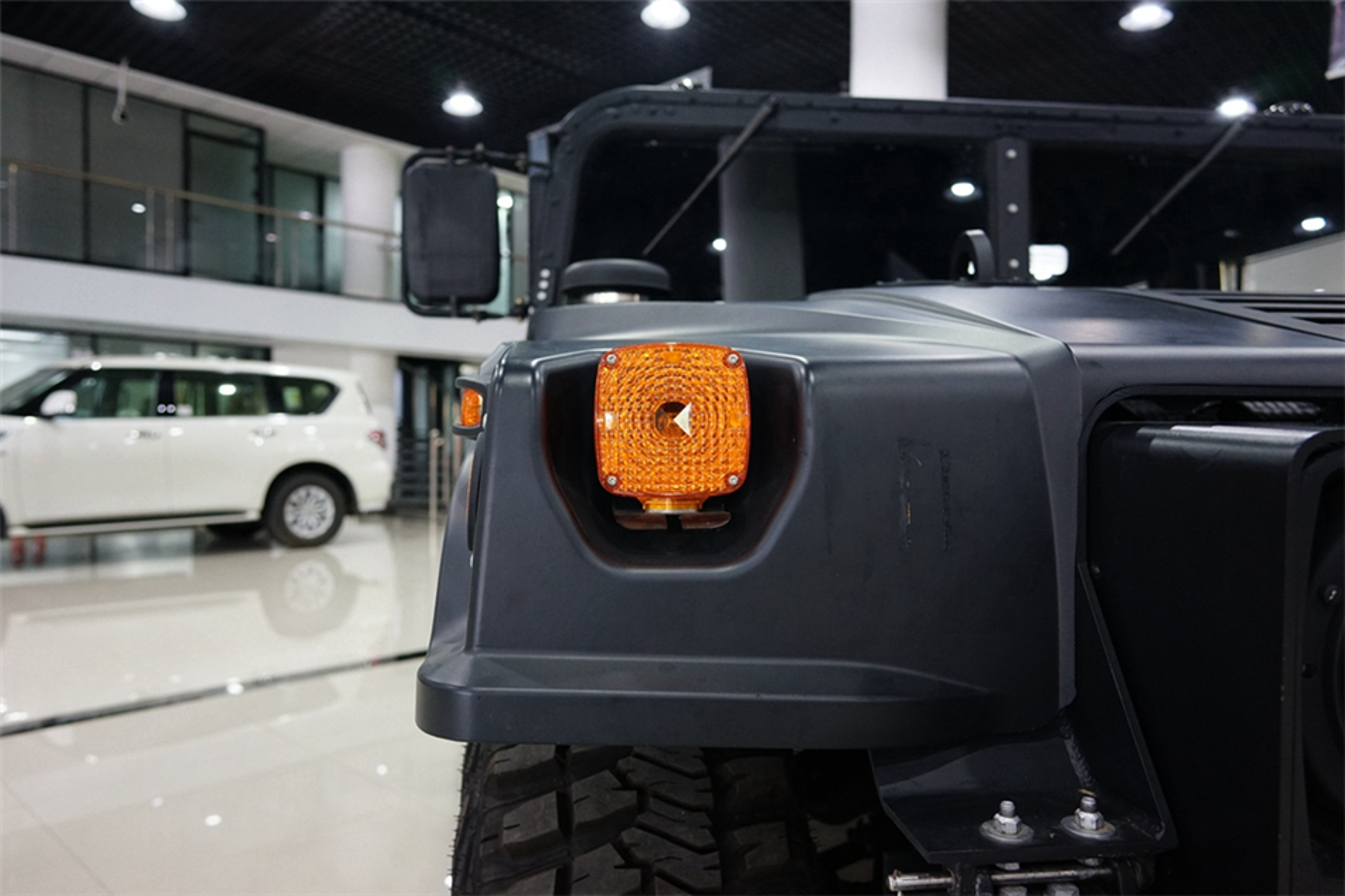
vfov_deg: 53.1
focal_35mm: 24
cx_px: 672
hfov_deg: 73.8
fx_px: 896
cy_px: 448
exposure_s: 1/60
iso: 1000
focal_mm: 24
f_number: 4
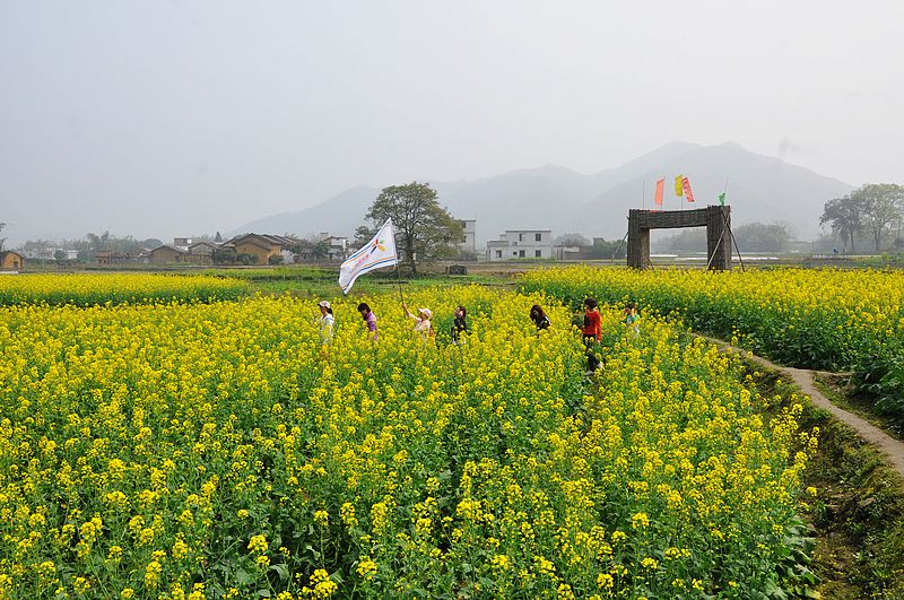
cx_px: 452
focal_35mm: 36
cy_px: 300
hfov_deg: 53.2
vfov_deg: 36.8
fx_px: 903
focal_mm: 24
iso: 400
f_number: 11
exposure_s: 1/500
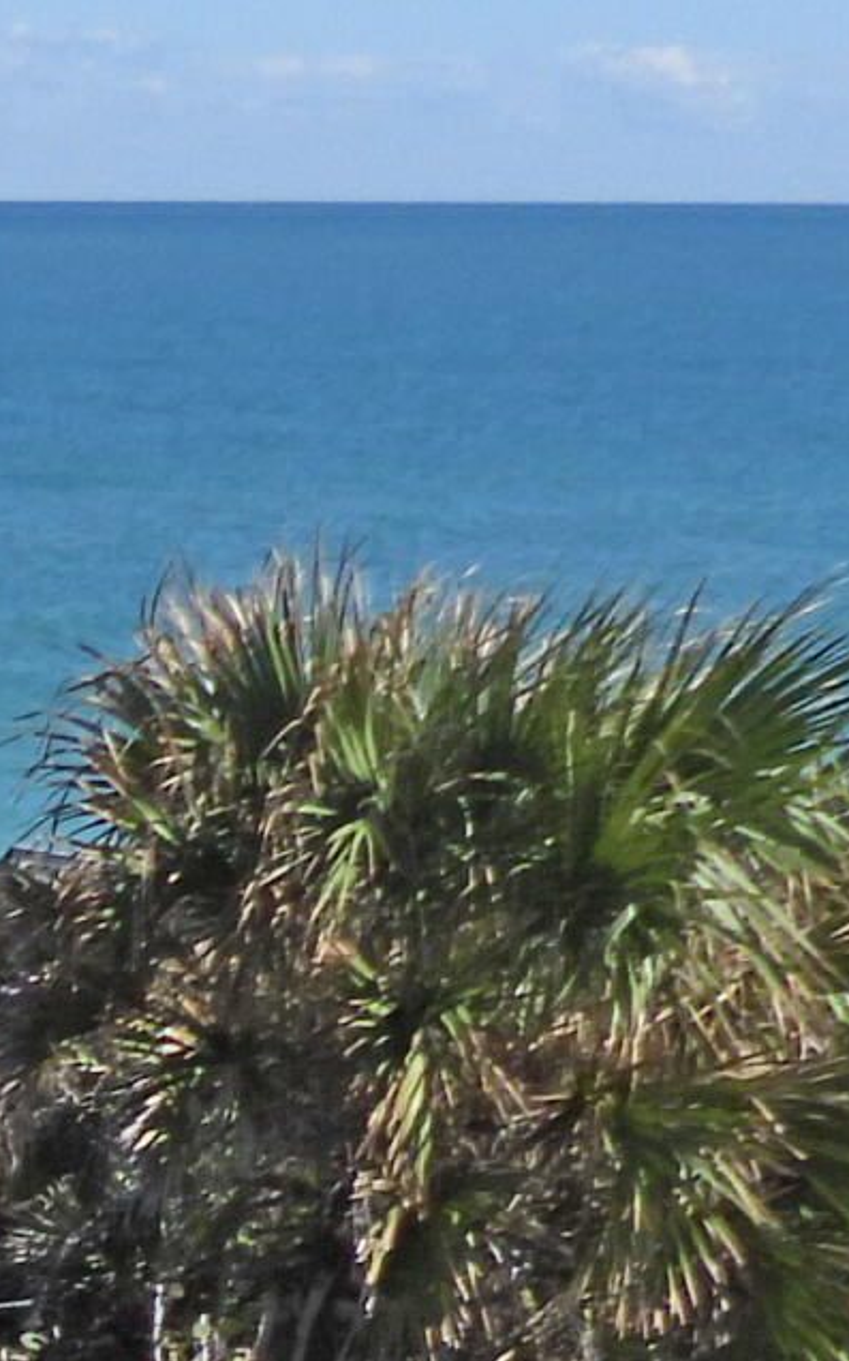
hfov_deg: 9.0
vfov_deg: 15.8
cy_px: 2129
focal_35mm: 120
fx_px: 4447
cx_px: -1638
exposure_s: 1/2000
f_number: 3.2
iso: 100
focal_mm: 4.3
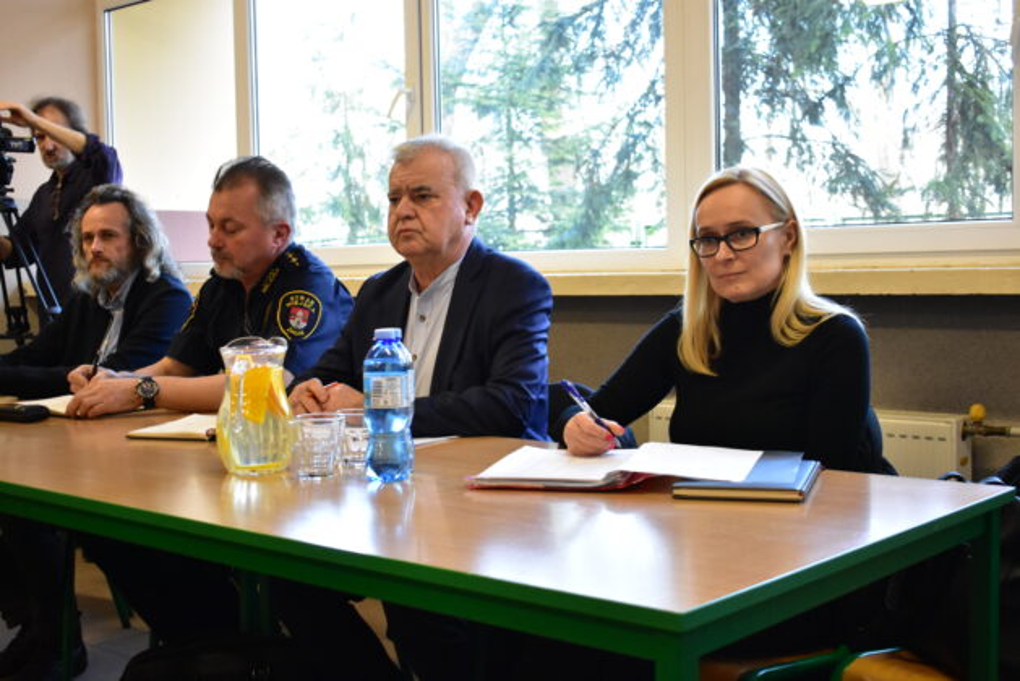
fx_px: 1276
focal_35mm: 45
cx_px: 510
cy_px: 340
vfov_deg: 29.9
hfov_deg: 43.6
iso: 3200
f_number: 4.5
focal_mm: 30
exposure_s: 1/100
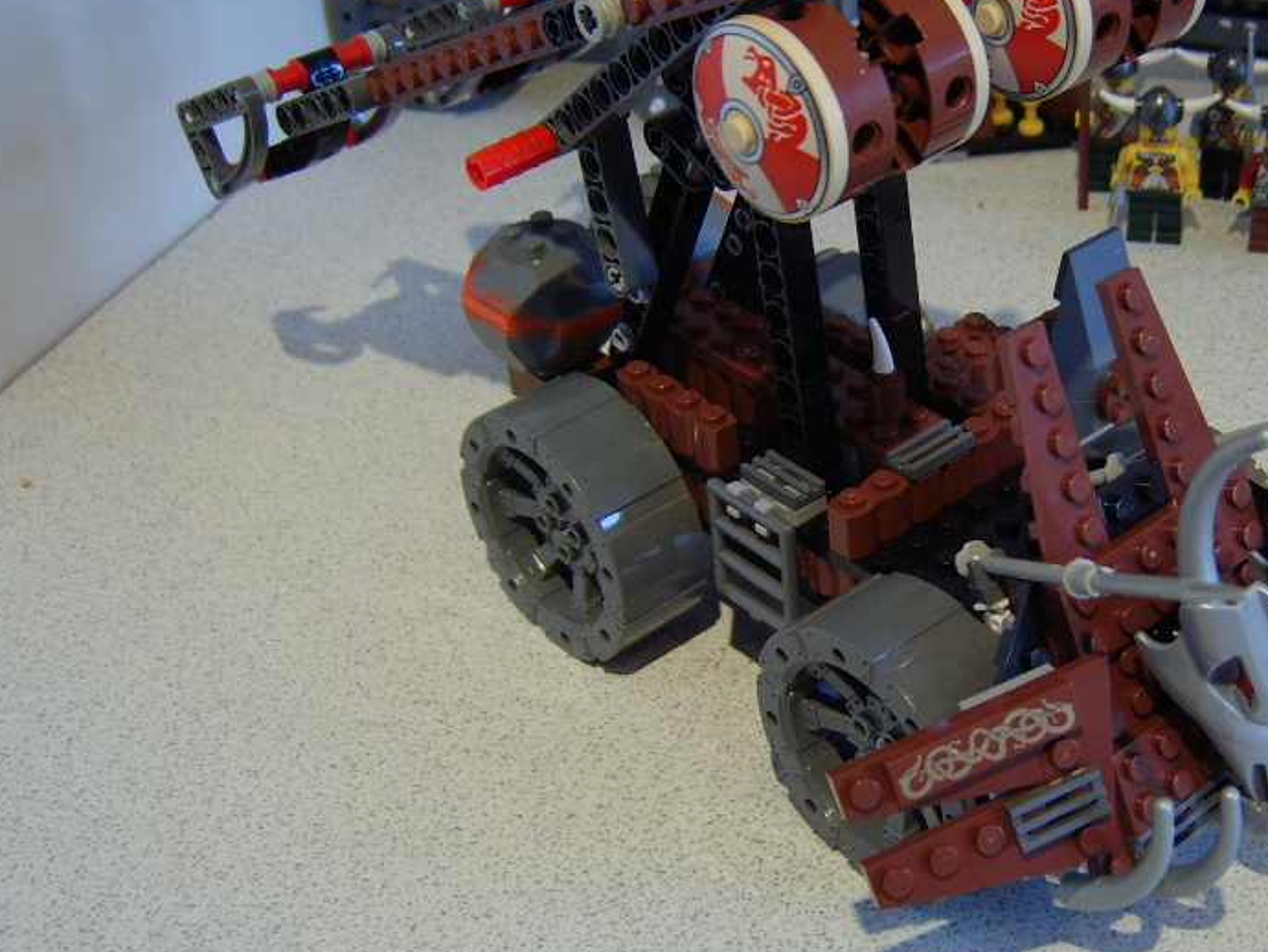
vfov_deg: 31.5
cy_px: 447
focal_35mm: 46
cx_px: 928
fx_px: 1686
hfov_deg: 40.2
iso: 100
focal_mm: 8.13
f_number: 2.7
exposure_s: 1/30
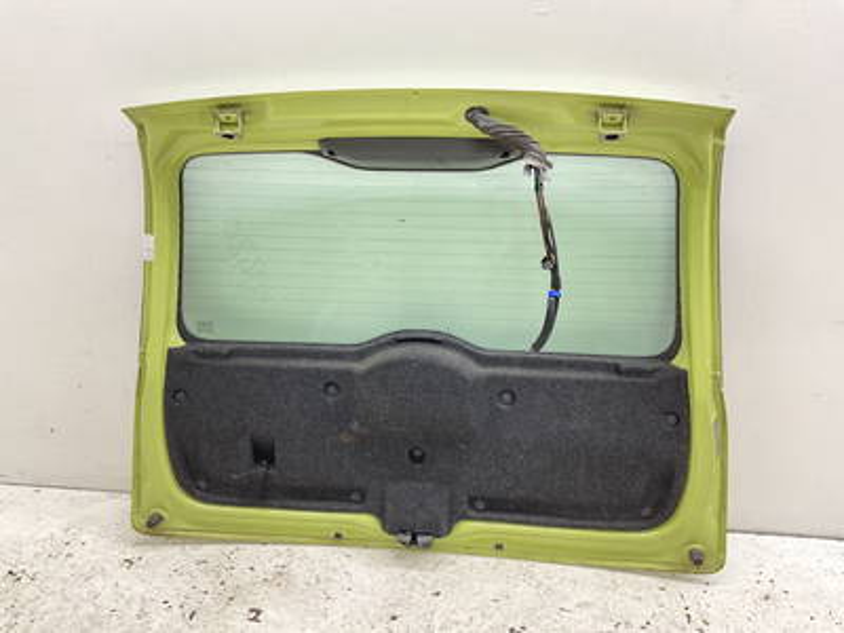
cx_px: 422
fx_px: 707
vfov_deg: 48.2
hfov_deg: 61.7
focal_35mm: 29
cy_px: 316
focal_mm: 3
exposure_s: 1/50
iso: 80
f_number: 1.8
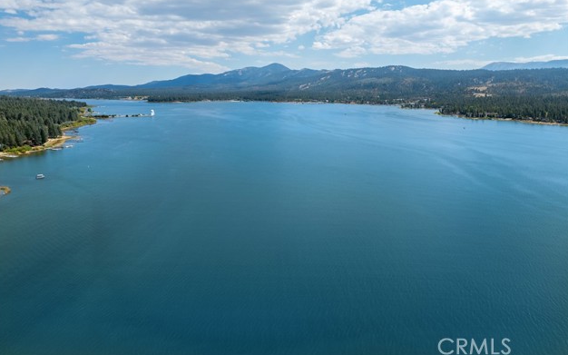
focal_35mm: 26
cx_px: 283
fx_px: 402
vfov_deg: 47.3
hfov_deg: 70.4
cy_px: 142
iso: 170
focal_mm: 12.29
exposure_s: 1/3200
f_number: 2.8
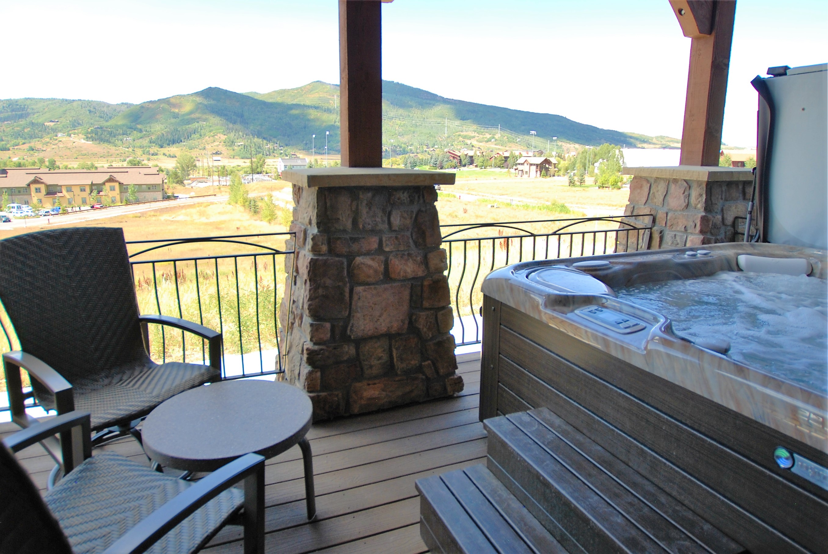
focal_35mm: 15
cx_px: 414
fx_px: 345
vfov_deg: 77.5
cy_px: 277
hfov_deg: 100.3
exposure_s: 1/250
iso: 125
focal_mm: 10
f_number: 3.5
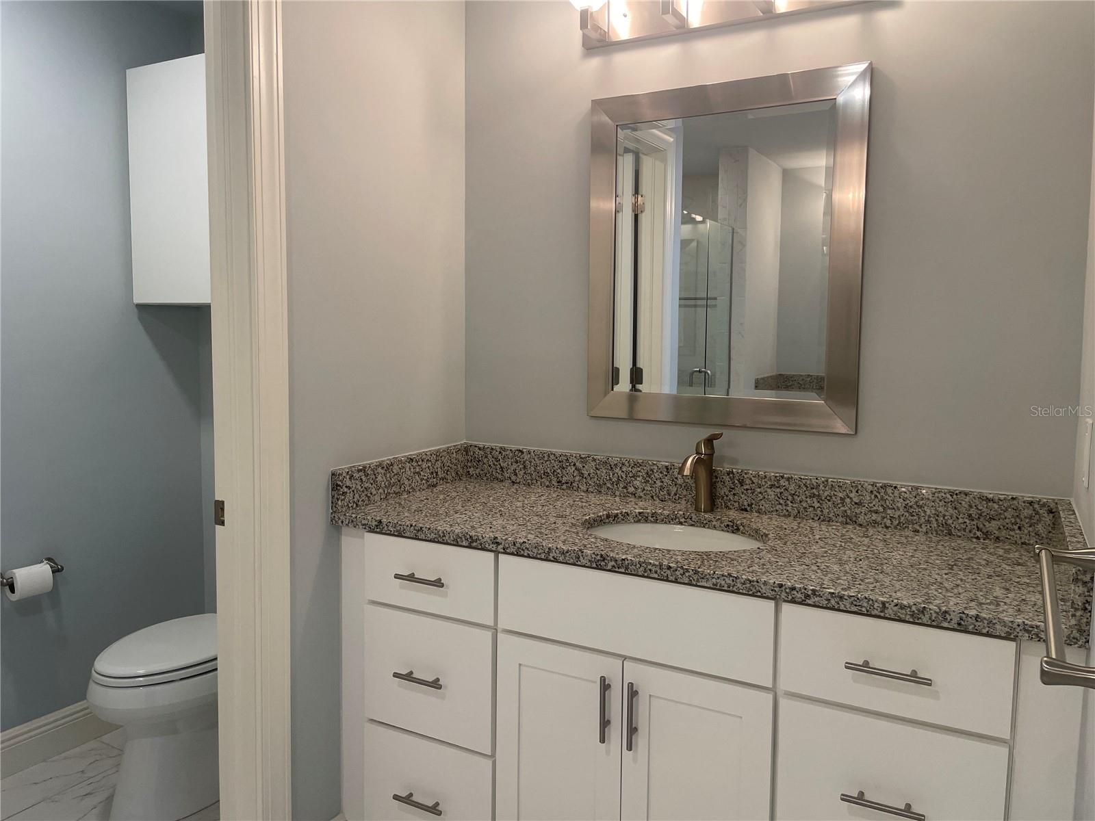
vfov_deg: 53.1
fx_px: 822
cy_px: 410
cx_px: 548
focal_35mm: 26
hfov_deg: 67.3
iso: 100
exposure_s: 1/120
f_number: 1.6
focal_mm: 4.2
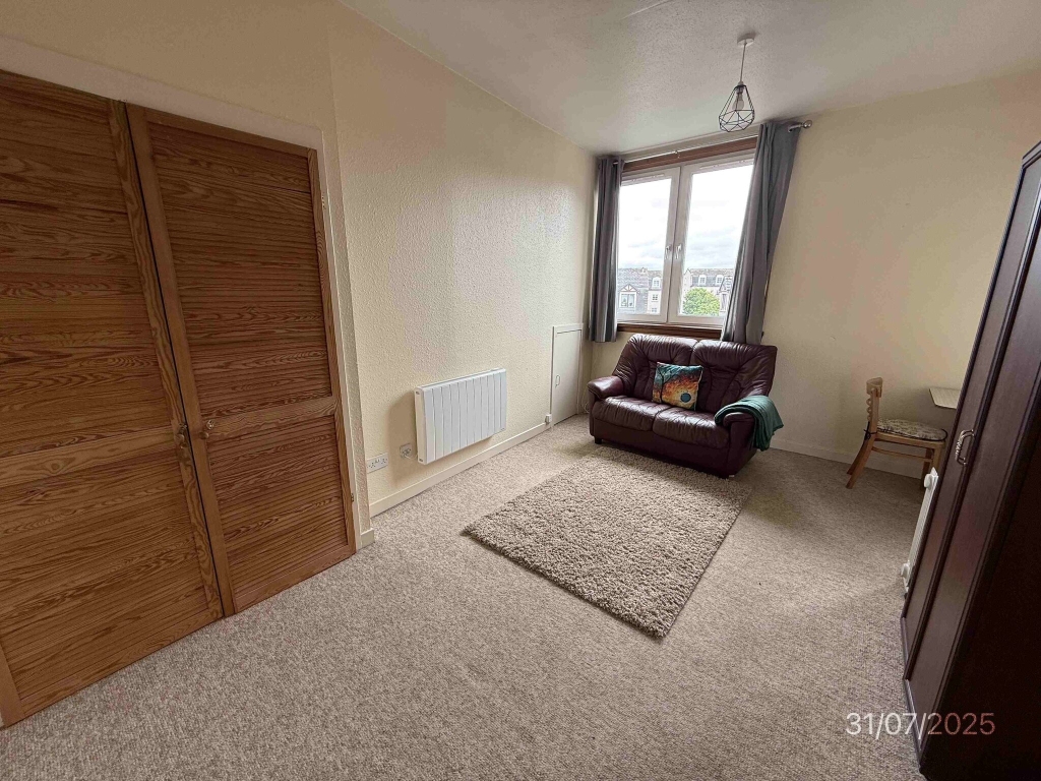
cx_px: 520
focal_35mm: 14
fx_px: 421
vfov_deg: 85.7
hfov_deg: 102.1
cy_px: 390
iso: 64
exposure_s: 1/99
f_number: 2.2
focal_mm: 2.22
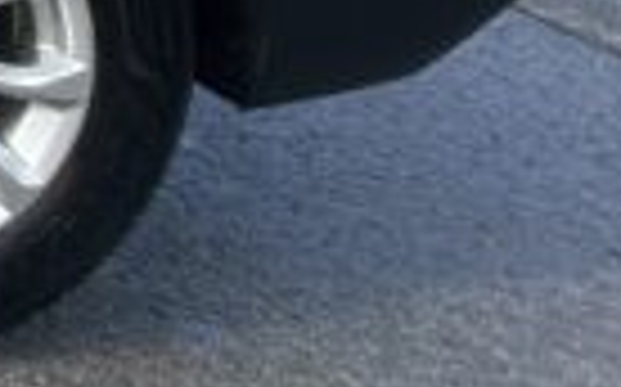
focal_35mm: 204
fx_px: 3450
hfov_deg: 8.3
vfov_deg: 6.0
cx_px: -1364
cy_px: -684
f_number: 1.5
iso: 50
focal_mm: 5.7
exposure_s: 1/2404
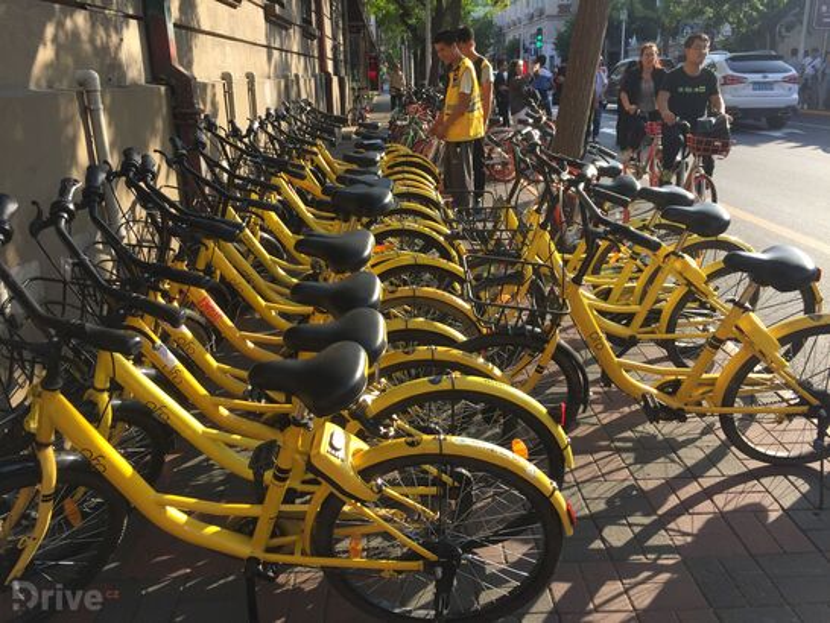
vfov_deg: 48.3
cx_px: 415
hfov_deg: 61.6
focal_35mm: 29
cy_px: 312
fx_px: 696
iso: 32
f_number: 2.2
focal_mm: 4.15
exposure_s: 1/581
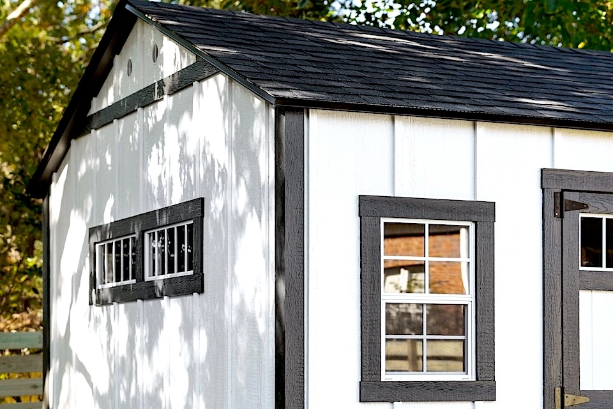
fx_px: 1430
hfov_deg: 24.2
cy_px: 204
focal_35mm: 84
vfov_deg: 16.3
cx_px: 306
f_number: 2.8
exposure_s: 1/1250
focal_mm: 56
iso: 200
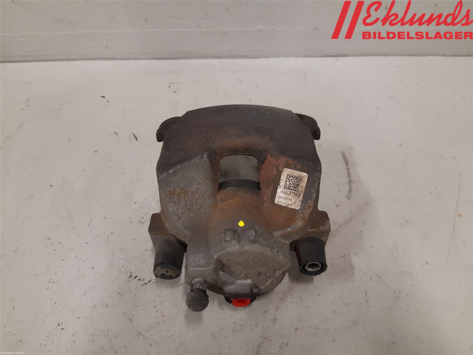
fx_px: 355
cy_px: 178
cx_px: 236
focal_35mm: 26
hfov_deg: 67.3
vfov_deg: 53.1
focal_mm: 3.93
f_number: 1.7
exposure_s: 1/50
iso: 160
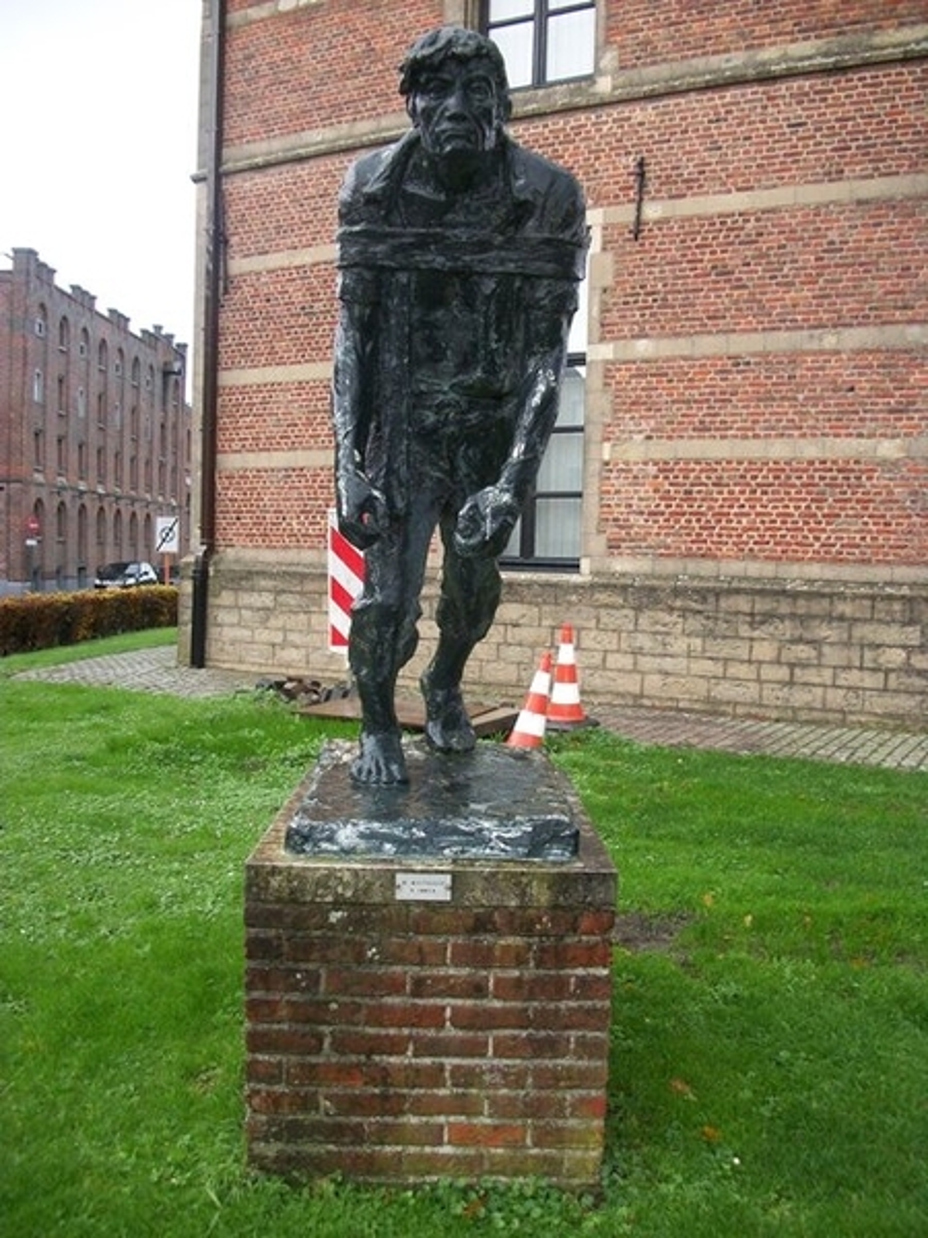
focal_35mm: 32
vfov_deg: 56.8
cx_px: 464
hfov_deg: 44.2
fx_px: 1144
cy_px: 619
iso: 221
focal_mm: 5.7
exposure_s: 1/60
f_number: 2.9
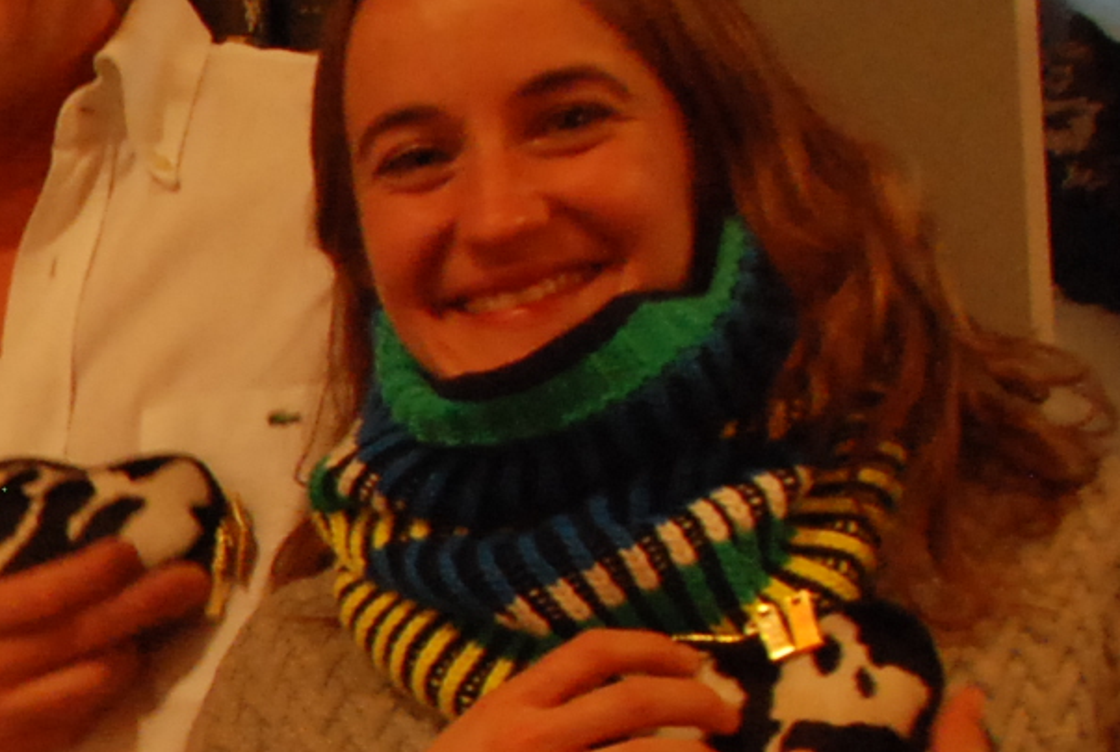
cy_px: 765
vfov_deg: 9.5
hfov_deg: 12.7
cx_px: -1022
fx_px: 4490
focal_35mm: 144
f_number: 5.6
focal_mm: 20
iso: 1000
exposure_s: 1/20
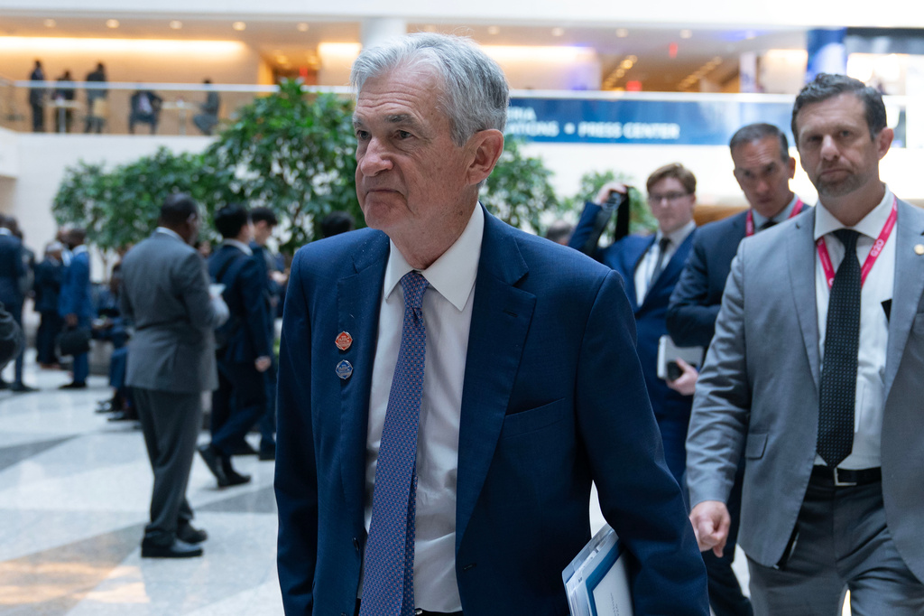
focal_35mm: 34
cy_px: 308
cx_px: 462
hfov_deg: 55.8
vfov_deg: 38.9
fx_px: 872
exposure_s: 1/320
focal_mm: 34
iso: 2000
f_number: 3.2
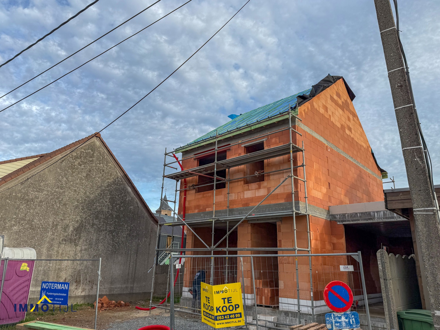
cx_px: 220
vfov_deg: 56.8
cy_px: 165
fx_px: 305
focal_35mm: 24
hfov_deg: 71.6
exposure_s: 1/2200
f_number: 1.8
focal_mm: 6.76
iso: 80
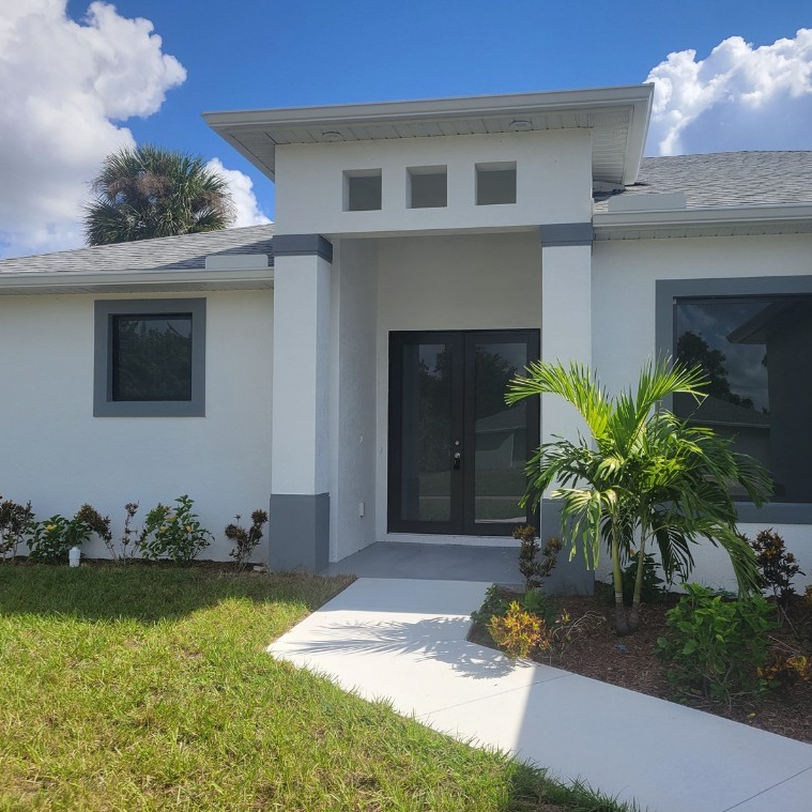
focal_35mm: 31
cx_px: 442
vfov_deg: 52.5
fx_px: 823
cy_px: 404
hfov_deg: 52.5
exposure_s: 1/2423
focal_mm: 5.4
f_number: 1.8
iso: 40
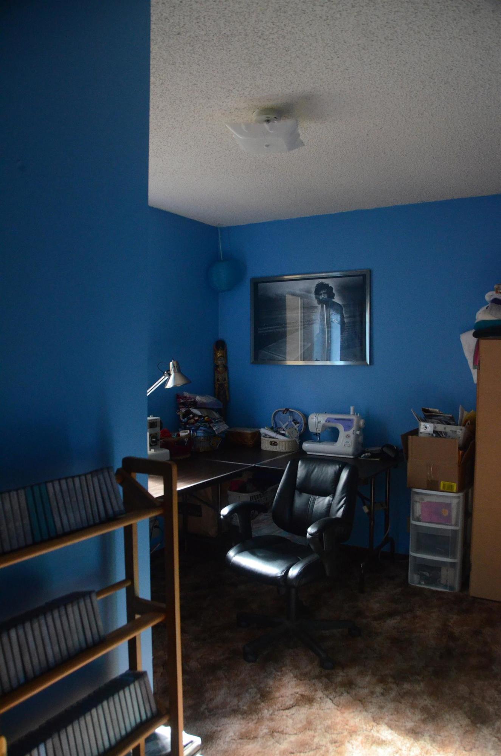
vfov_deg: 67.5
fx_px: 566
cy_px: 378
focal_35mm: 27
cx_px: 250
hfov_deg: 47.8
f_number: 4
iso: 3200
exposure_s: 1/200
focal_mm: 18
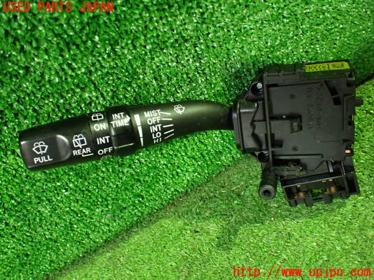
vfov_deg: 46.8
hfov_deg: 60.0
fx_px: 324
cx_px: 187
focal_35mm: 30
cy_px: 140
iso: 1000
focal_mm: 5.4
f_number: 2.3
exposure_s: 1/30
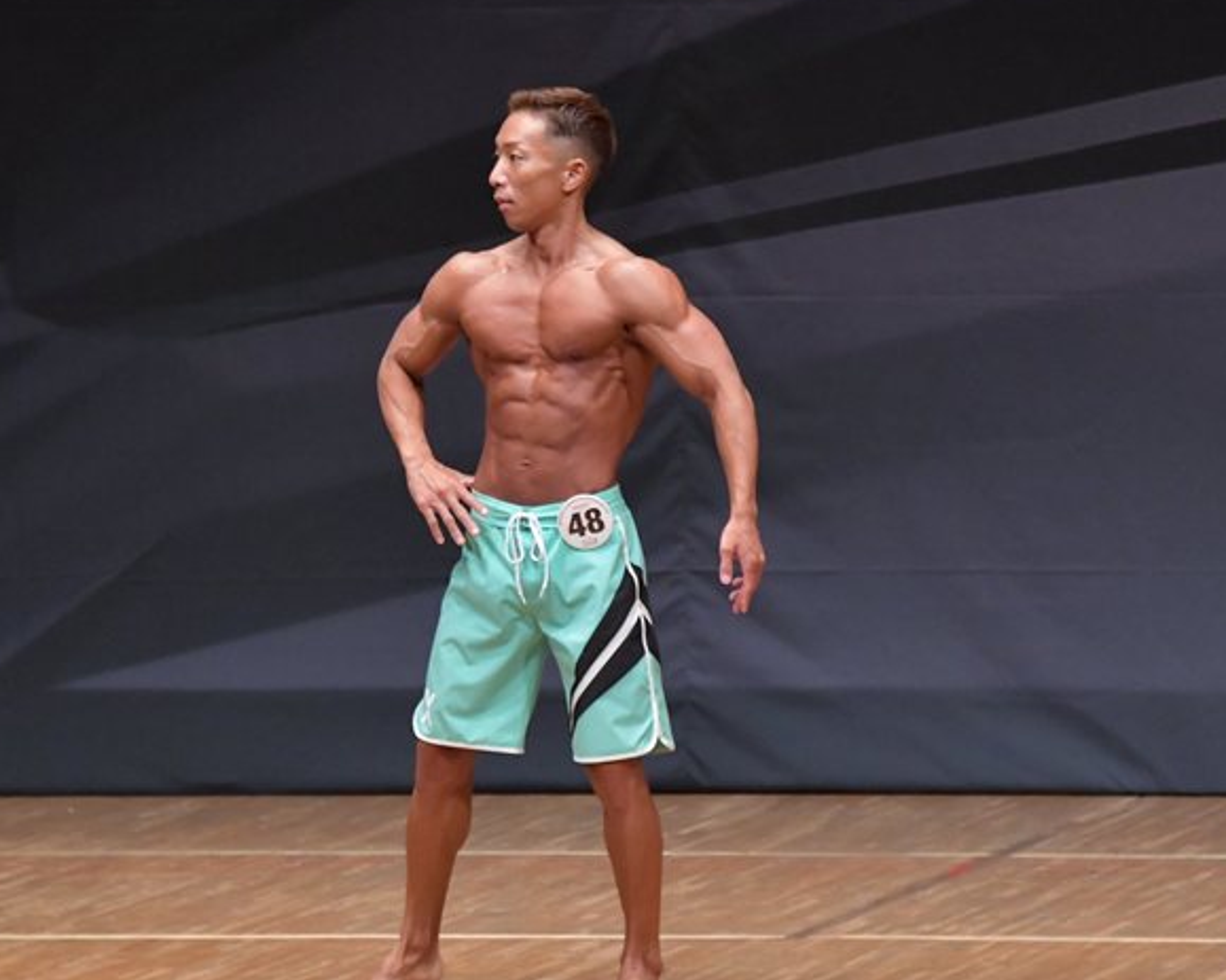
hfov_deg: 5.1
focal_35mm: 377
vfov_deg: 4.1
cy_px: 514
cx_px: 516
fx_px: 13677
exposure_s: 1/400
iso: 6400
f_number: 5.6
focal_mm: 200
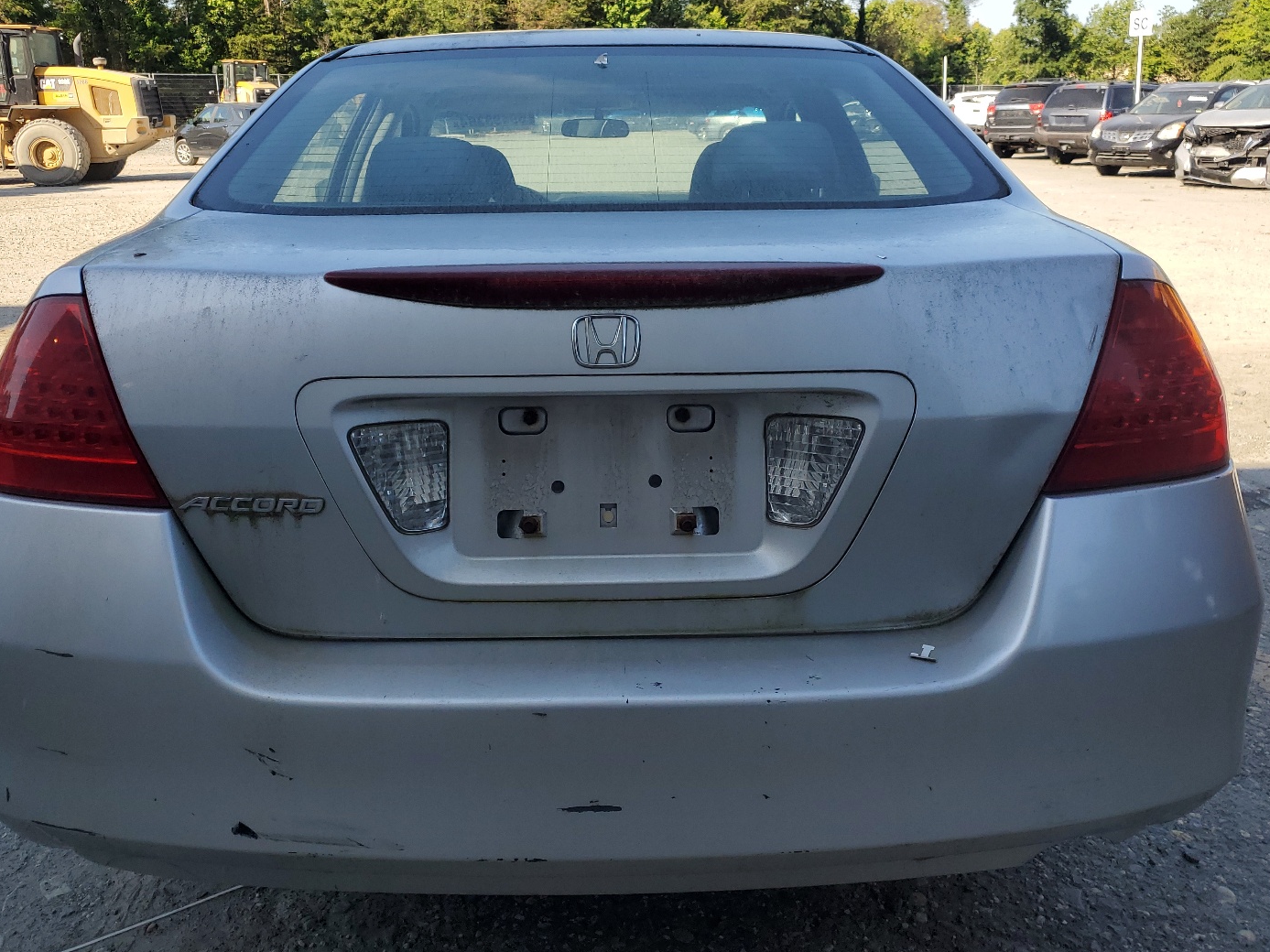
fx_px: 1101
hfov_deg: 59.9
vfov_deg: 46.7
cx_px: 606
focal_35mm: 30
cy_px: 407
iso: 50
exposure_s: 1/1250
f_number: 1.5
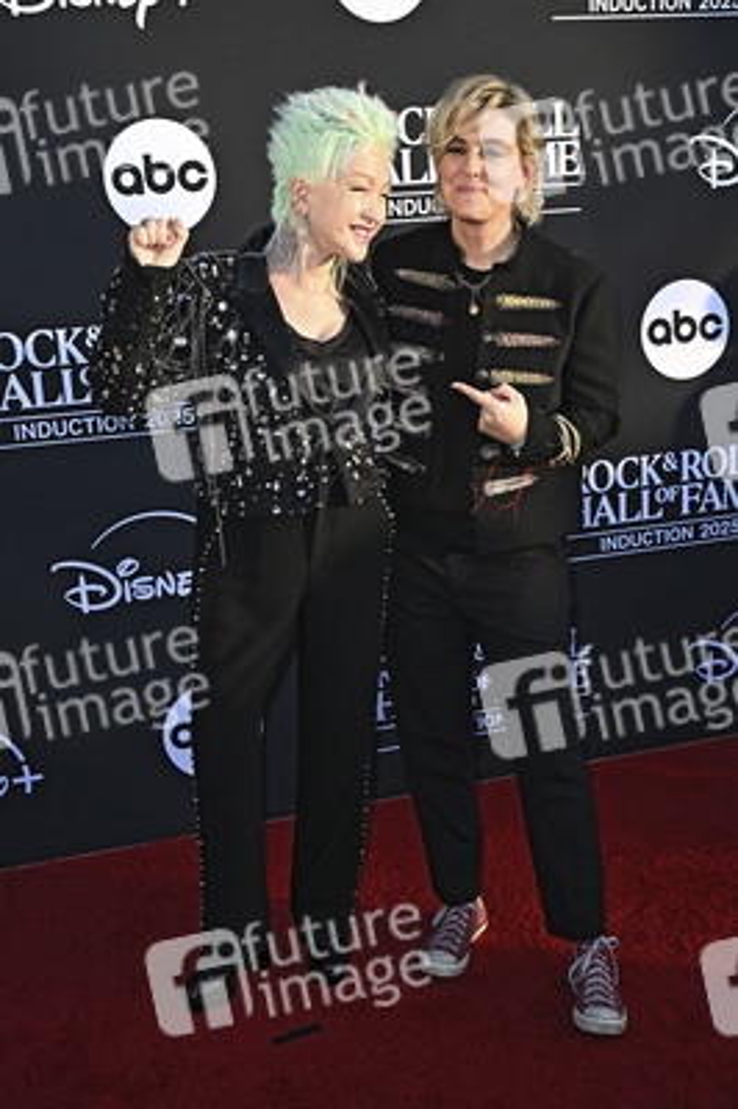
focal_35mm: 41
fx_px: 1263
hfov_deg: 32.6
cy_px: 554
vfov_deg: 47.4
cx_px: 369
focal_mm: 41
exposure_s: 1/320
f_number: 9
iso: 320
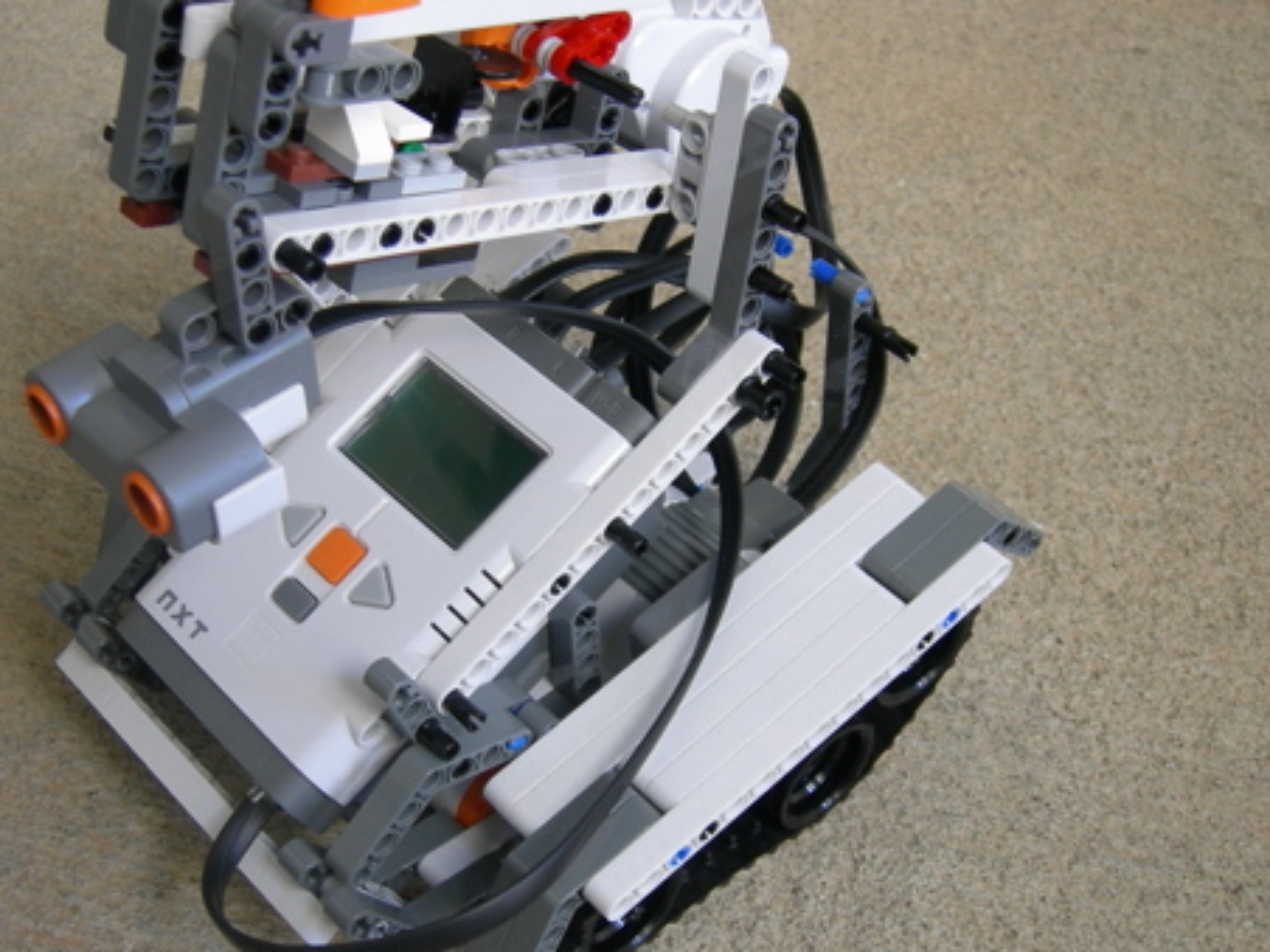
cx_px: 539
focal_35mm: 51
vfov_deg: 28.6
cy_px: 503
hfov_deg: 37.4
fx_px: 1871
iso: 64
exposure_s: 1/21.2
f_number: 2.7
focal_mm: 7.5
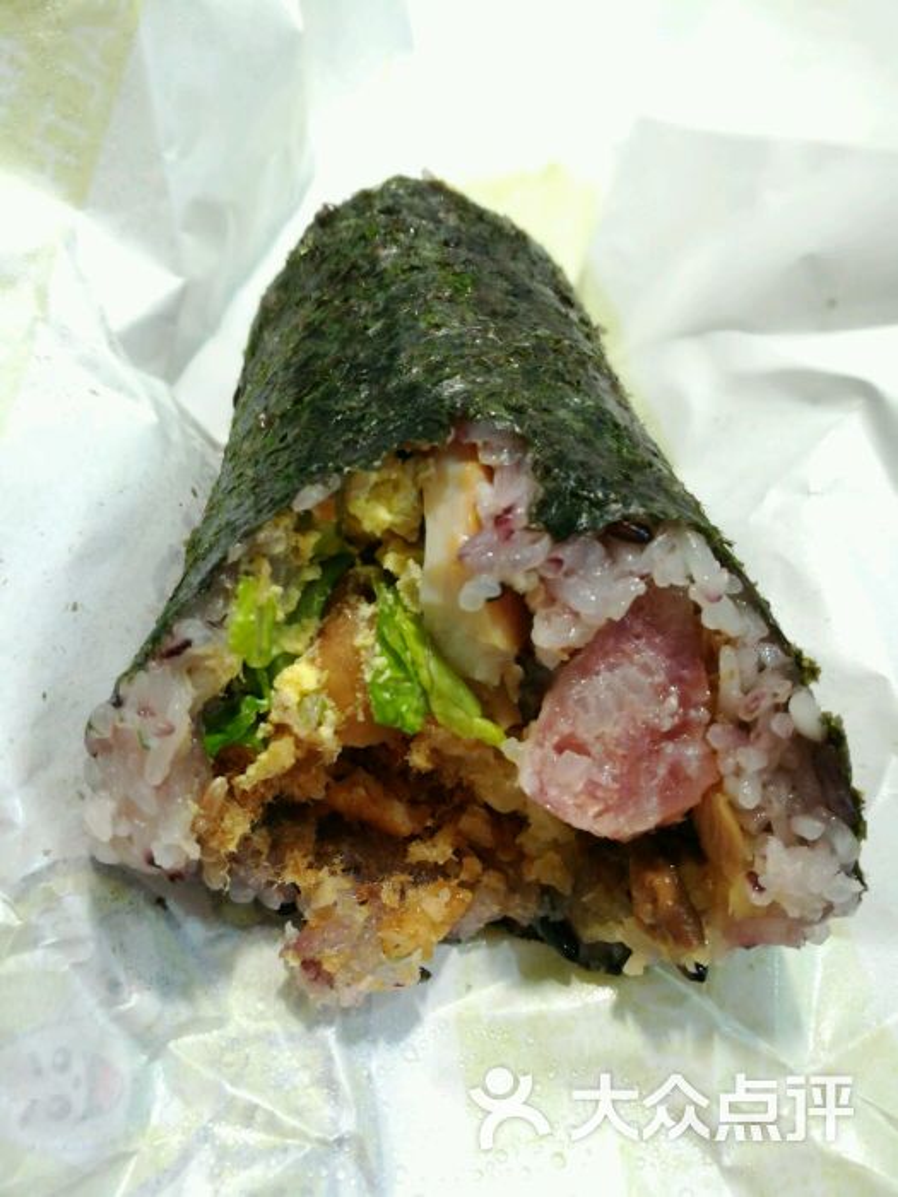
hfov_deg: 53.1
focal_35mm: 26
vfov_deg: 67.3
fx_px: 899
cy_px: 598
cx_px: 449
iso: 400
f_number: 4
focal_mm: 3.83
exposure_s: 1/20
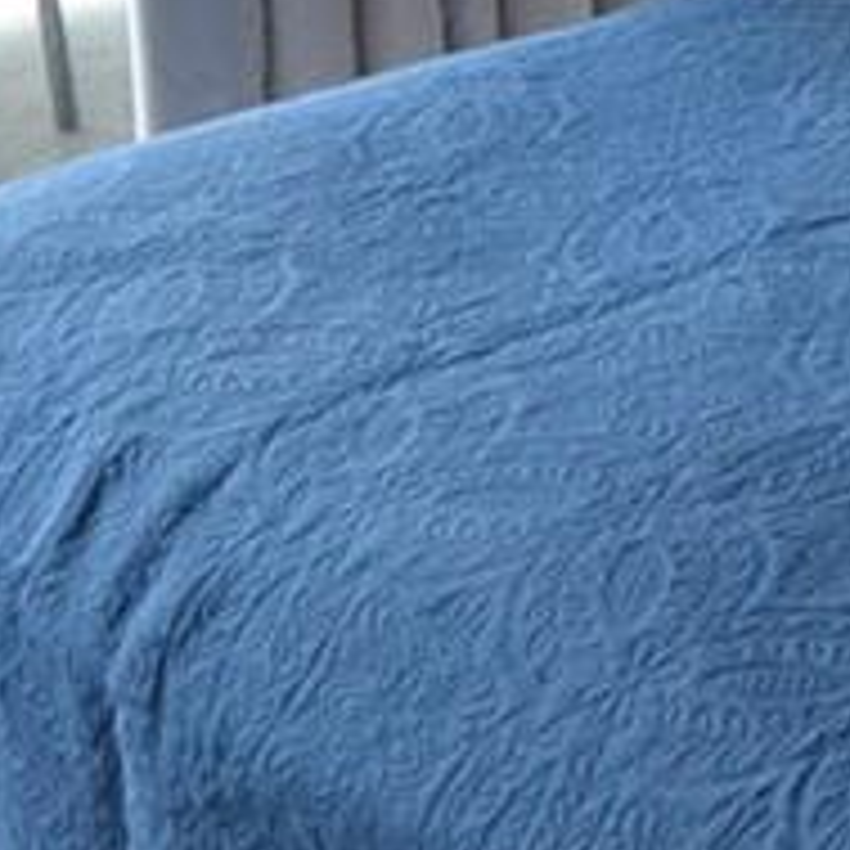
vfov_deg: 12.6
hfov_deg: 12.1
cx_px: 1678
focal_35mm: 129
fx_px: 3584
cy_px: -533
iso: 400
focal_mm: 12
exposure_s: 1/100
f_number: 5
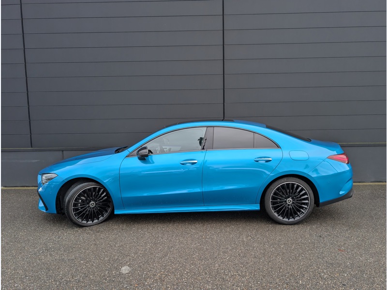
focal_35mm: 24
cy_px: 145
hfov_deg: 71.6
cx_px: 194
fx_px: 268
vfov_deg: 56.8
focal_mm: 6.9
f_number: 1.68
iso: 104
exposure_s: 1/247
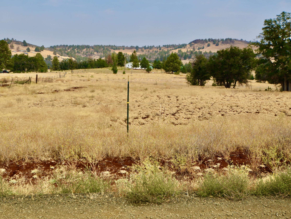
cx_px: 134
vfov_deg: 36.8
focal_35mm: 39
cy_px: 109
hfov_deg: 47.8
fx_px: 328
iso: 100
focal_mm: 24
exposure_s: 1/320
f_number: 9
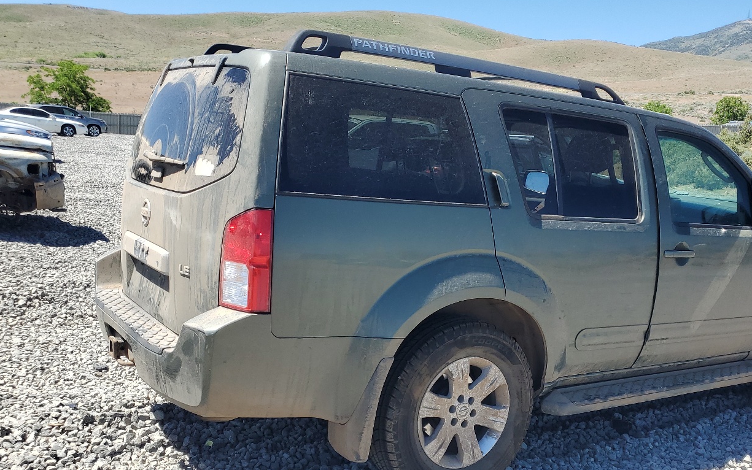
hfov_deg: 53.4
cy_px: 276
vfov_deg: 35.3
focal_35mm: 36
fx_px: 738
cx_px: 470
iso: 50
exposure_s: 1/2000
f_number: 1.5
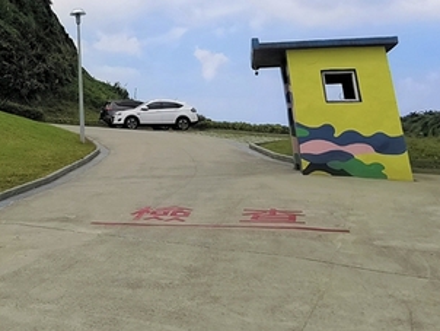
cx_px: 64
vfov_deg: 28.9
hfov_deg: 39.7
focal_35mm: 45
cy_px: -40
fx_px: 572
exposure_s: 1/1541
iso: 50
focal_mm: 2.35
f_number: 2.2
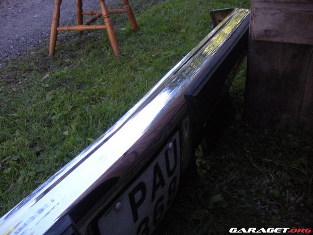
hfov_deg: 51.4
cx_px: 156
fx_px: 326
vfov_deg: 39.7
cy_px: 118
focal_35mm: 36
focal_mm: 6.3
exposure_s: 1/266
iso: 400
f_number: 3.5
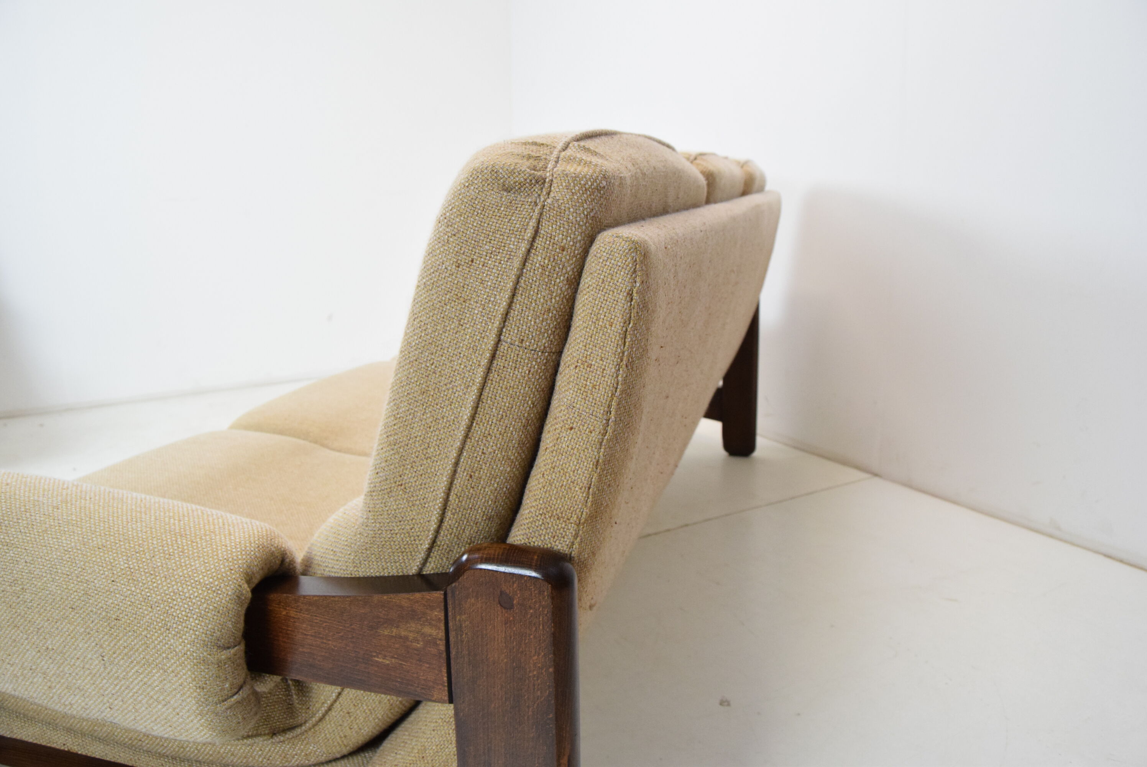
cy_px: 384
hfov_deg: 67.3
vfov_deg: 48.0
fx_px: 861
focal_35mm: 27
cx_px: 574
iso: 1600
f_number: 5.6
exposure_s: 1/125
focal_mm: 18
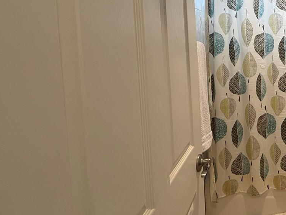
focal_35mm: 30
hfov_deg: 47.4
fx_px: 248
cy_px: 49
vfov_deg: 44.9
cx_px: 299
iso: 160
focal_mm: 2.22
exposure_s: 1/120
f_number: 2.2
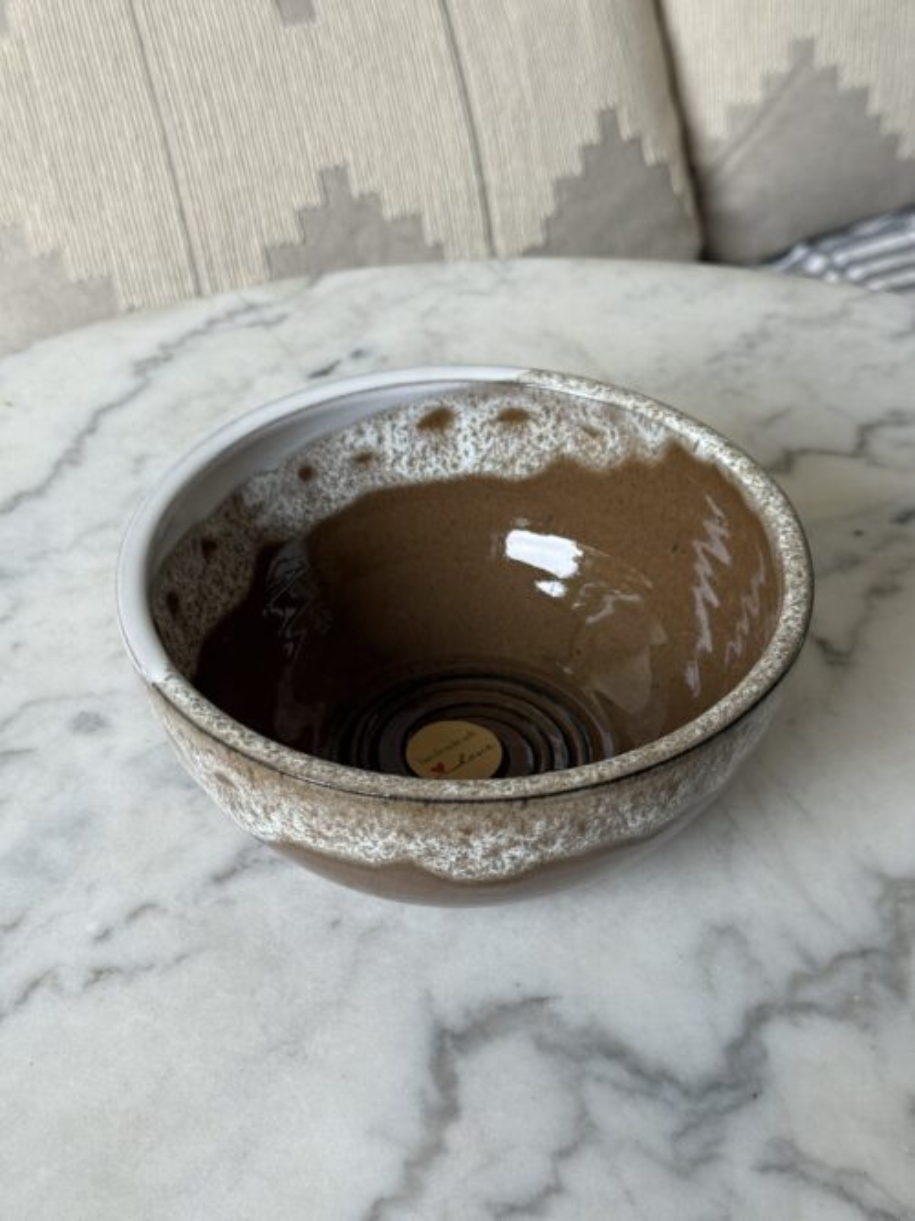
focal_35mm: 48
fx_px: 1692
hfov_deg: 30.3
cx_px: 458
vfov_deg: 39.7
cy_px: 610
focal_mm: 6.76
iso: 50
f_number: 1.78
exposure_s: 1/202
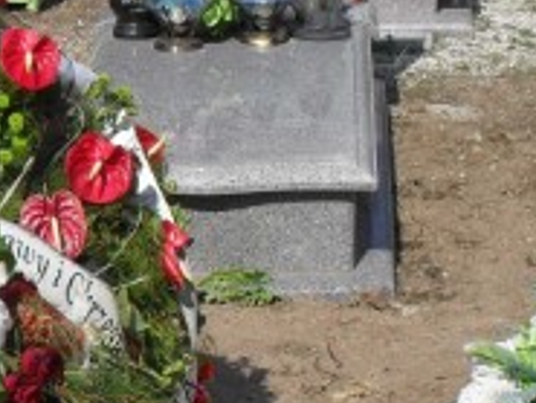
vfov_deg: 12.3
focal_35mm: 121
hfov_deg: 15.4
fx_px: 1875
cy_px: 255
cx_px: -194
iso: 100
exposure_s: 1/250
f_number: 8.4
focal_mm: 6.3
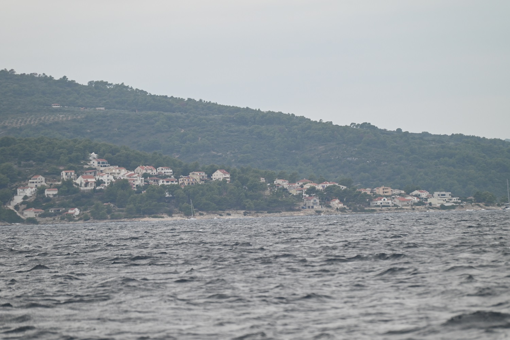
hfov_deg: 6.9
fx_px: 4251
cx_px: 255
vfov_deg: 4.6
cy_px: 170
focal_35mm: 300
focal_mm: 300
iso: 360
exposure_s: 1/1000
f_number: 5.6
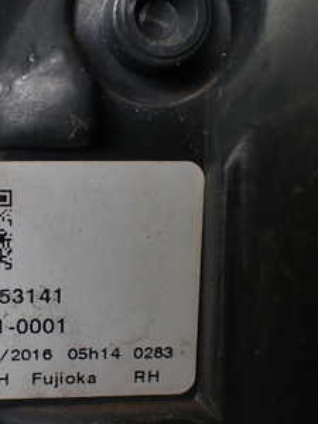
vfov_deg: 31.9
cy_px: 283
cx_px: 40
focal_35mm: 60
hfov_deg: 23.8
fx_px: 735
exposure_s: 1/125
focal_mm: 5.4
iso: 125
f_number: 2.3
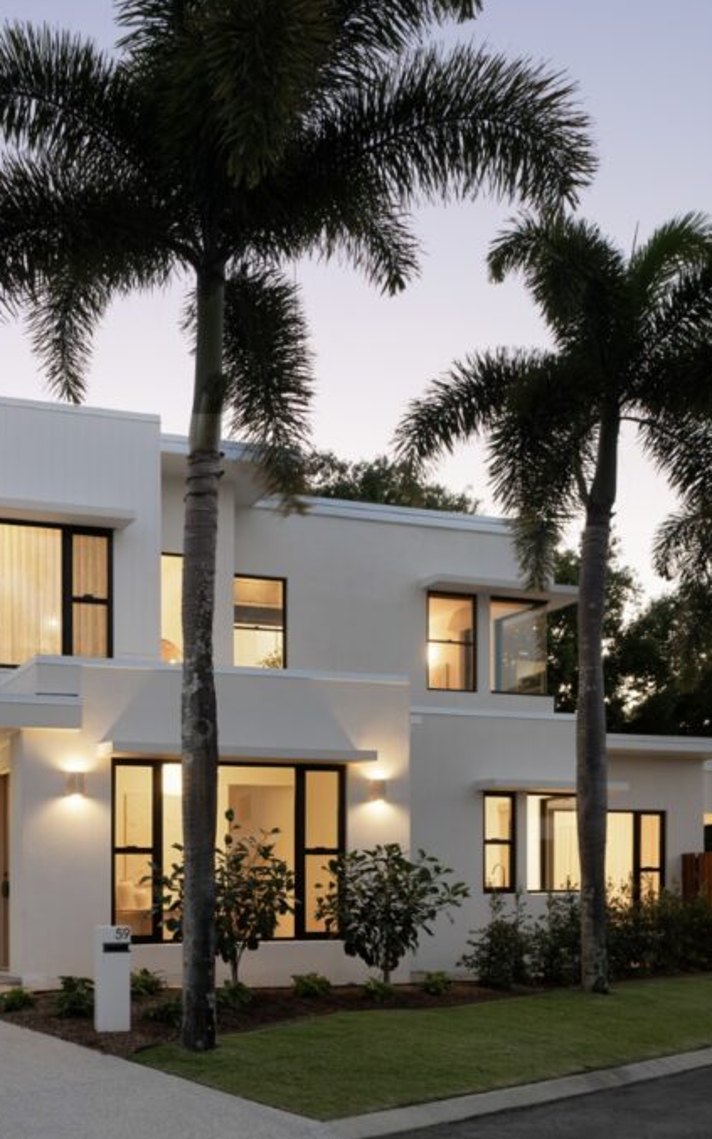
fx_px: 1149
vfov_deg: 52.8
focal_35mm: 37
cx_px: 34
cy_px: 568
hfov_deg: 32.2
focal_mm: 24
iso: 160
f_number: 11
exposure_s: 8
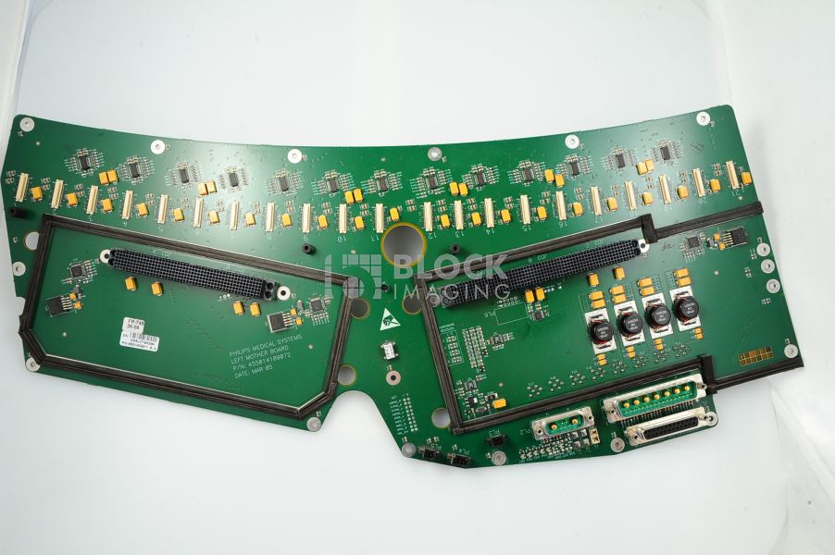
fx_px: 672
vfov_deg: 44.9
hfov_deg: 63.7
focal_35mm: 29
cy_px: 278
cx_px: 418
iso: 800
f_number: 14
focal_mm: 29
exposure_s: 1/125
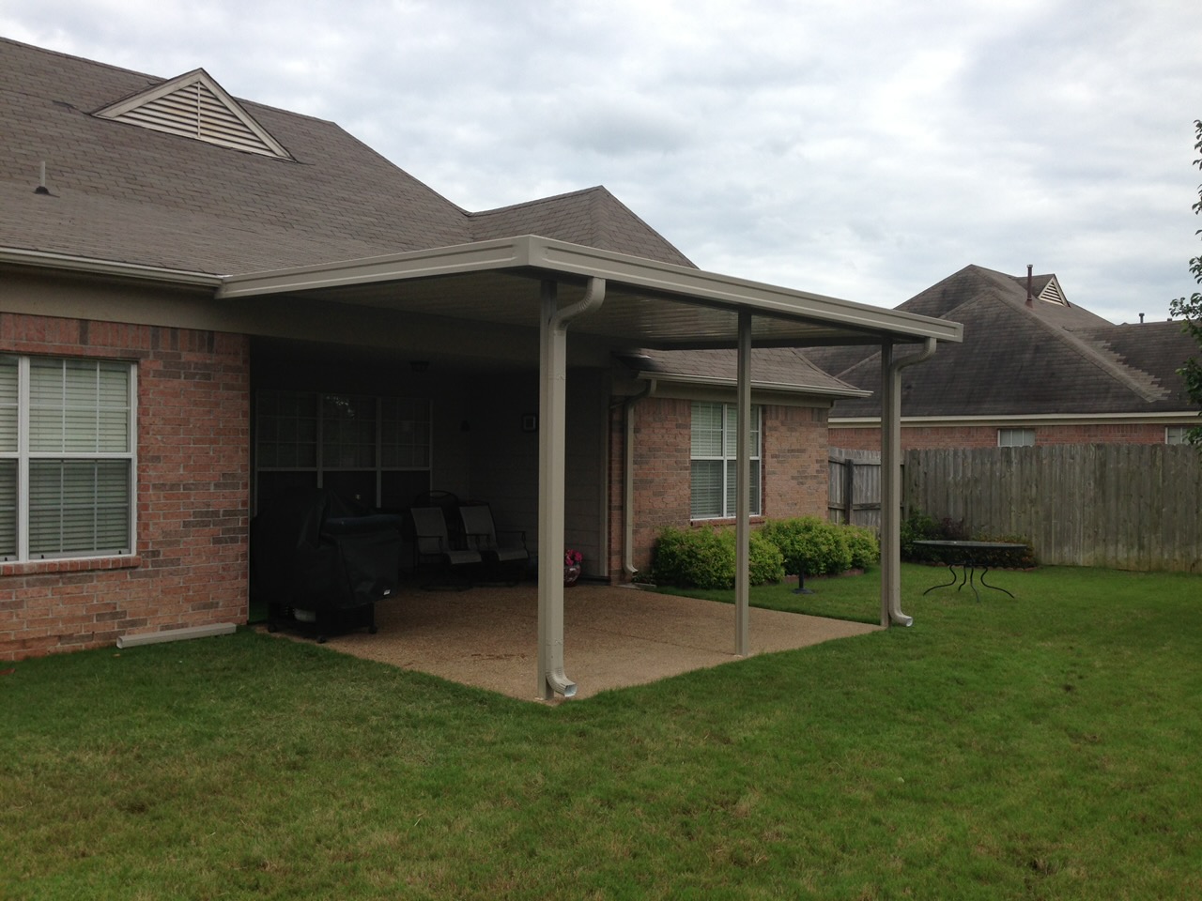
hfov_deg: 55.4
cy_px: 450
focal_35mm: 33
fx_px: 1146
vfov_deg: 42.9
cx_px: 601
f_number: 2.4
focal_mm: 4.13
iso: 50
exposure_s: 1/847
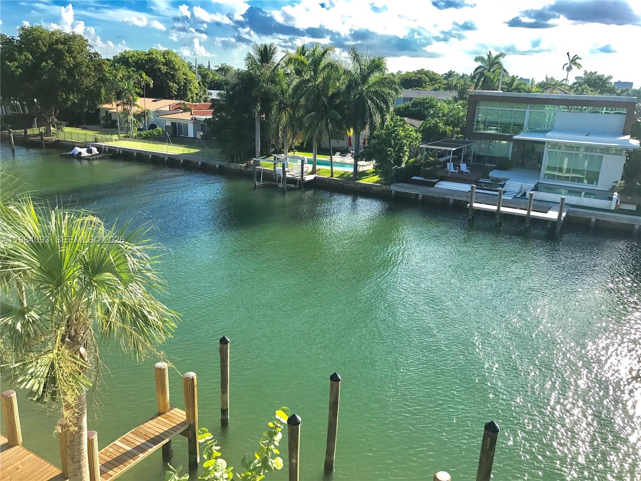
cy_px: 240
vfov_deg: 49.7
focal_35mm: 28
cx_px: 320
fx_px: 518
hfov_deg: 63.4
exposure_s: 1/1497
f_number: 1.8
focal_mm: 3.99
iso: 20
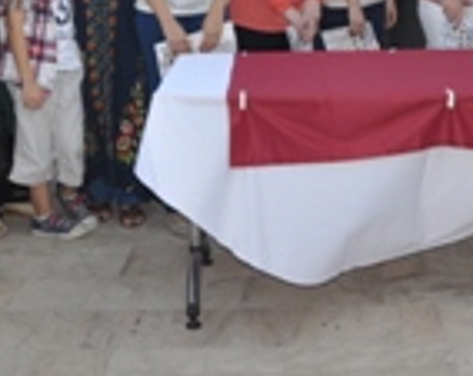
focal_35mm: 80
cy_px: -87
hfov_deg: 23.2
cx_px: 443
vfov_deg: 18.1
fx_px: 1118
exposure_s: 1/200
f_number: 6.3
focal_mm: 18
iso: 200
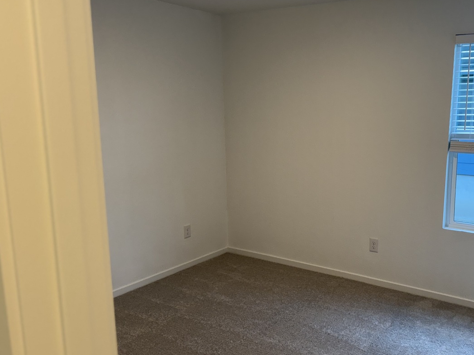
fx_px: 452
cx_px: 319
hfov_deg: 54.2
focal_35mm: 33
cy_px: 180
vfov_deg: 42.9
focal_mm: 6.76
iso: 160
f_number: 1.78
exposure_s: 1/120
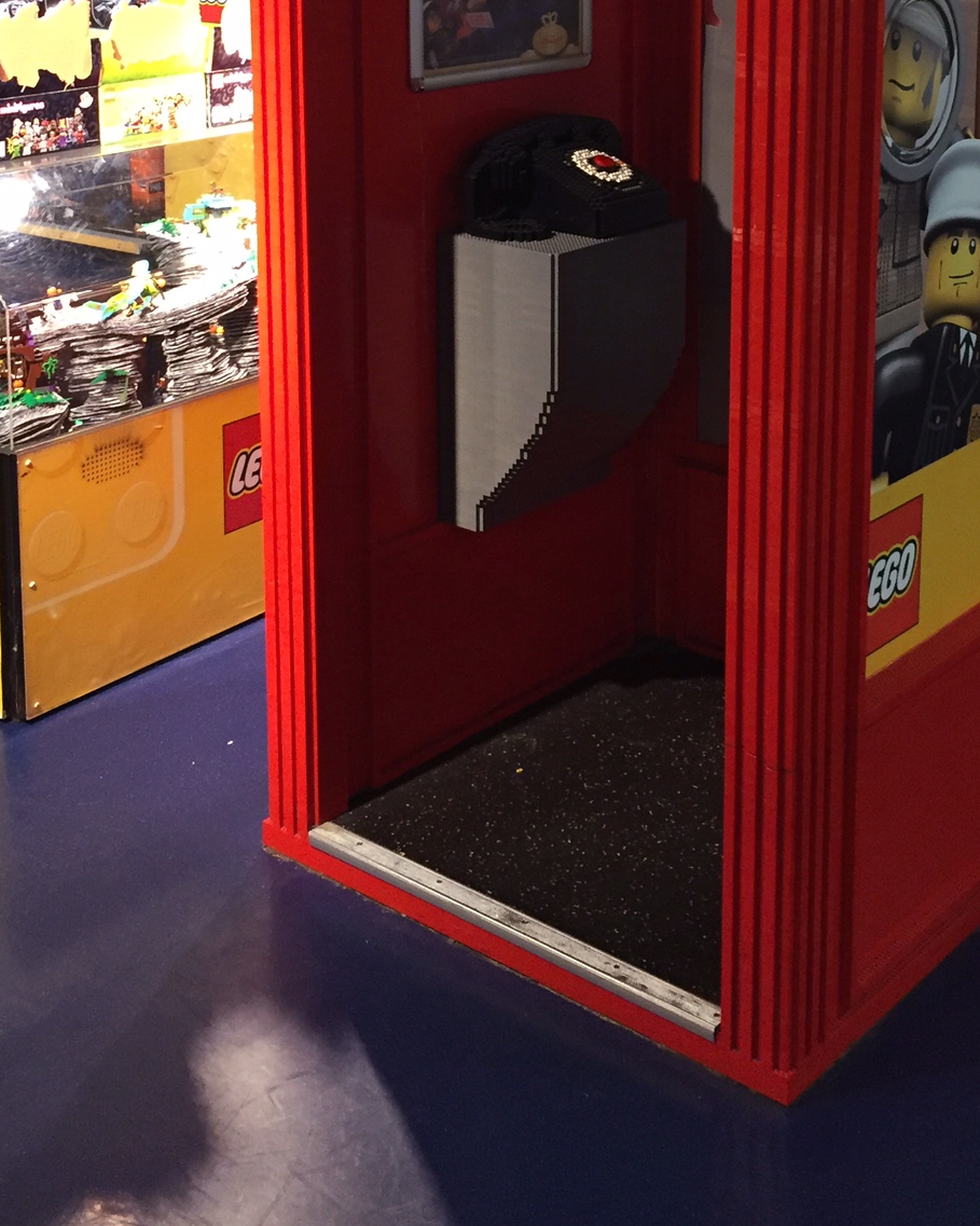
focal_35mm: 51
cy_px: 161
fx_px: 1850
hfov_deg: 29.6
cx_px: 613
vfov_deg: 34.9
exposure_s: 1/33
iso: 200
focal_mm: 4.15
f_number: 2.2
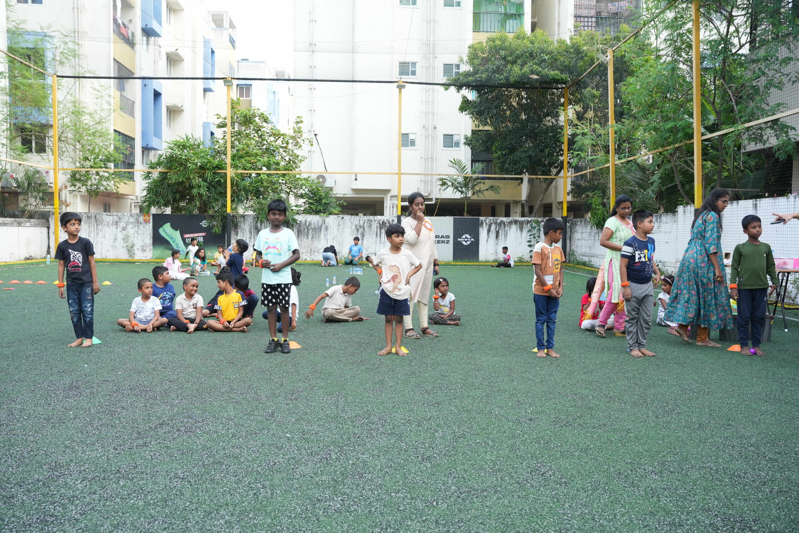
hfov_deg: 58.9
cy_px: 266
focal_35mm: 32
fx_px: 708
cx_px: 400
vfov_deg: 41.2
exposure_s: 1/320
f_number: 4.5
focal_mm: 31.9
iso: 1000
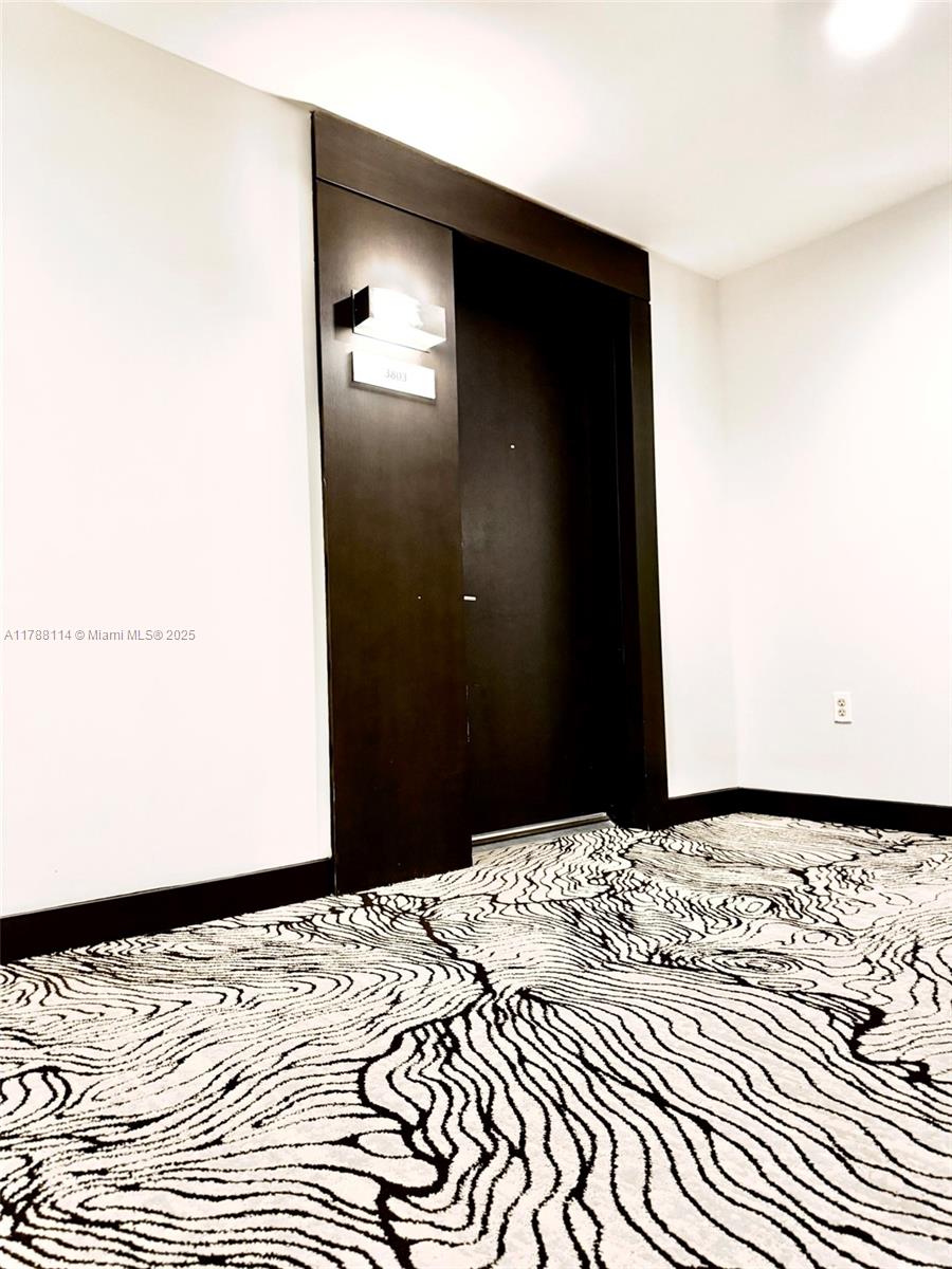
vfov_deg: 71.6
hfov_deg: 56.8
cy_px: 634
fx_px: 880
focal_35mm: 24
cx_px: 476
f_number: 1.78
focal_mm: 6.76
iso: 640
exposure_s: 1/60
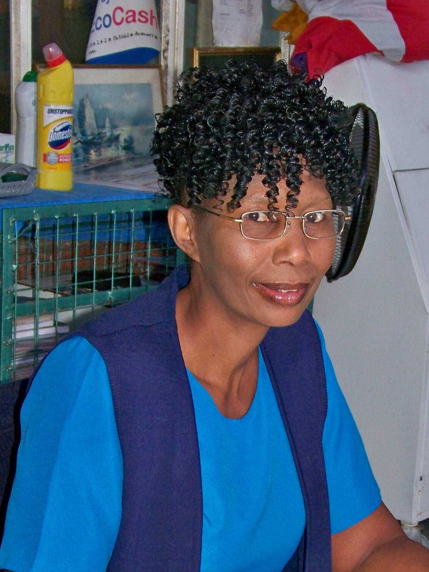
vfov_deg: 23.3
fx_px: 1371
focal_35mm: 83
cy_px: 431
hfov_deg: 17.7
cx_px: 307
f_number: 3.2
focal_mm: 10.5
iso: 200
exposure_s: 1/30
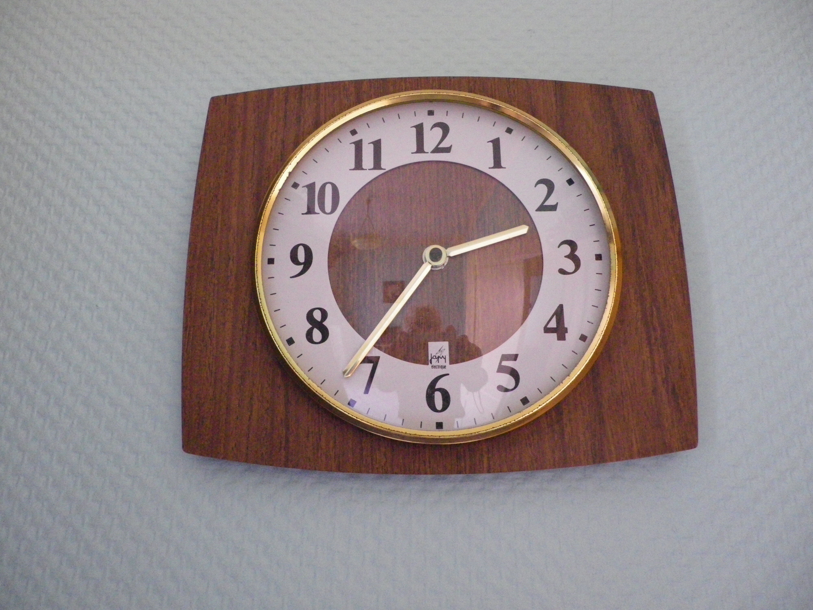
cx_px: 406
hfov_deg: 63.4
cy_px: 305
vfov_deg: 49.7
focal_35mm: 28
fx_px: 658
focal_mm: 4.9
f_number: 2.6
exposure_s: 1/60
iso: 640
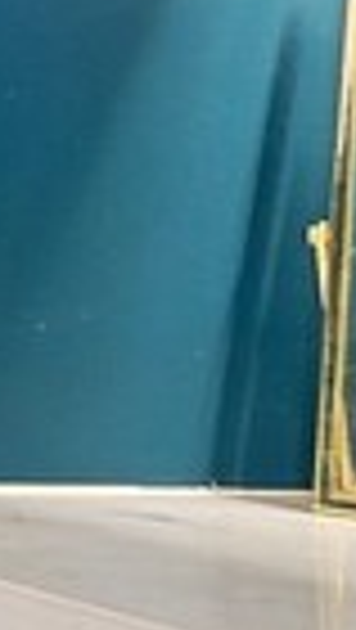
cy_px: 9
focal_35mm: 170
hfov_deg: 4.0
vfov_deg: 12.5
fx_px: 2846
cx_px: -2352
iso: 200
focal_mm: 14
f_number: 8
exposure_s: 3
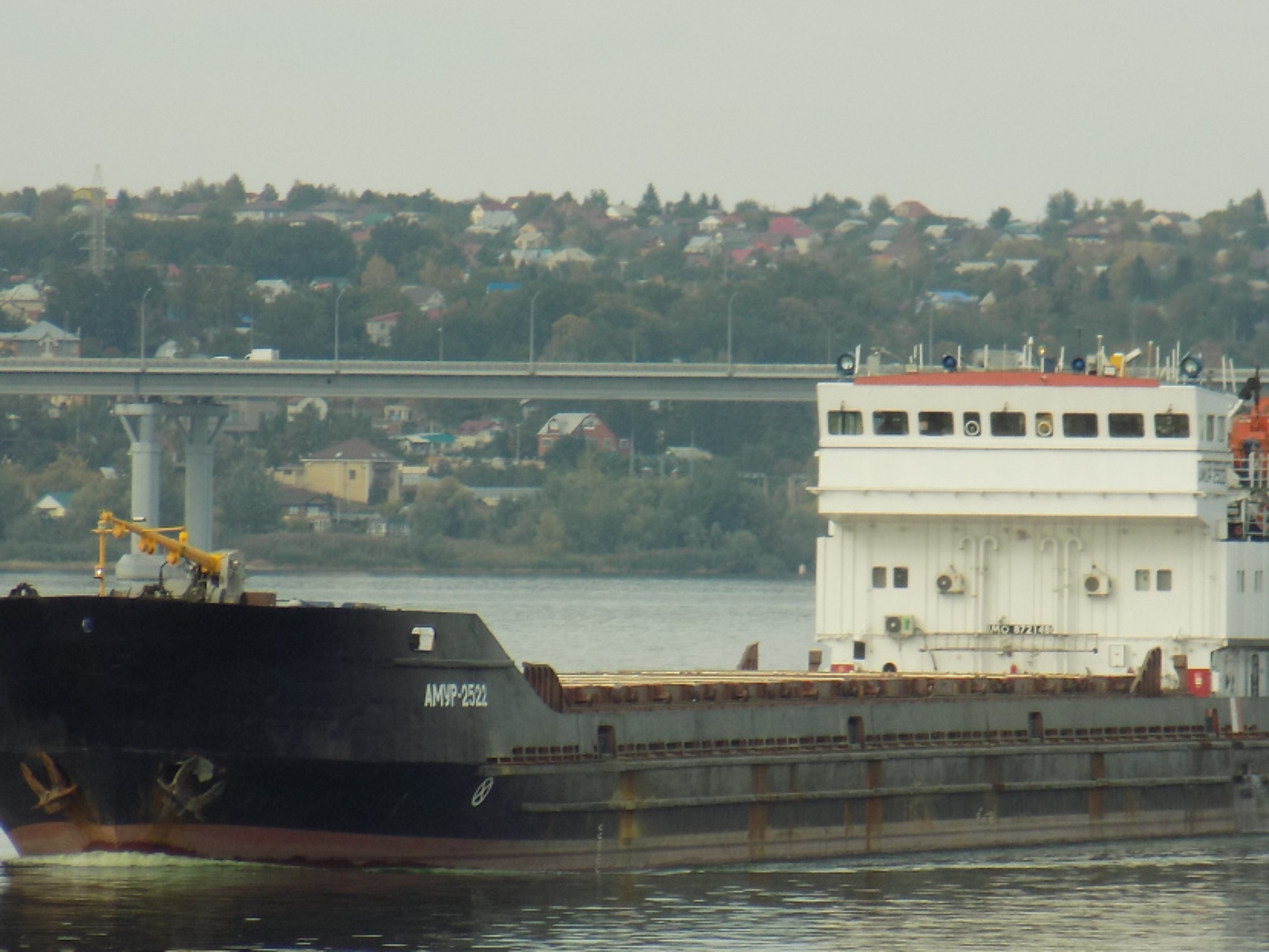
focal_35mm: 497
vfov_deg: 3.0
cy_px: 650
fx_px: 18222
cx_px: 655
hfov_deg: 4.0
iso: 80
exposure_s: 1/200
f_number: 5.9
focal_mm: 56.4
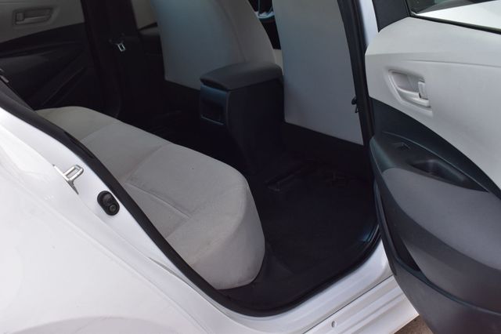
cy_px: 167
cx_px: 250
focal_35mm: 45
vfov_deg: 29.8
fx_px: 626
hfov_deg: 43.6
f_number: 7.1
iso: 400
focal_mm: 30
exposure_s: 1/25
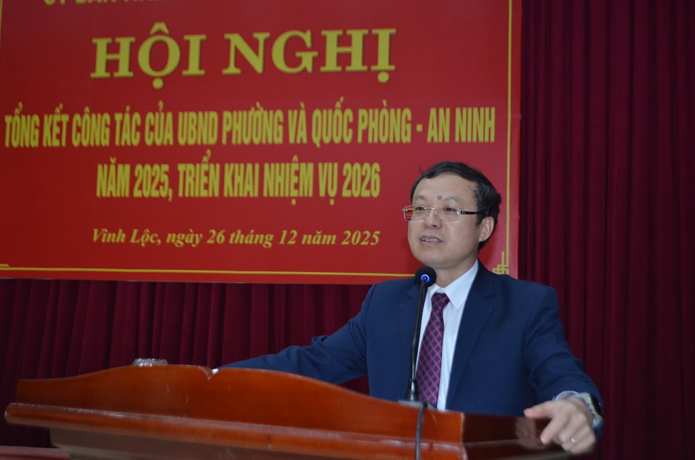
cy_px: 230
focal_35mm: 48
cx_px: 348
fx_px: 925
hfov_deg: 41.2
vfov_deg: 27.9
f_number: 4.8
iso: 640
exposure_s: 1/60
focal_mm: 32
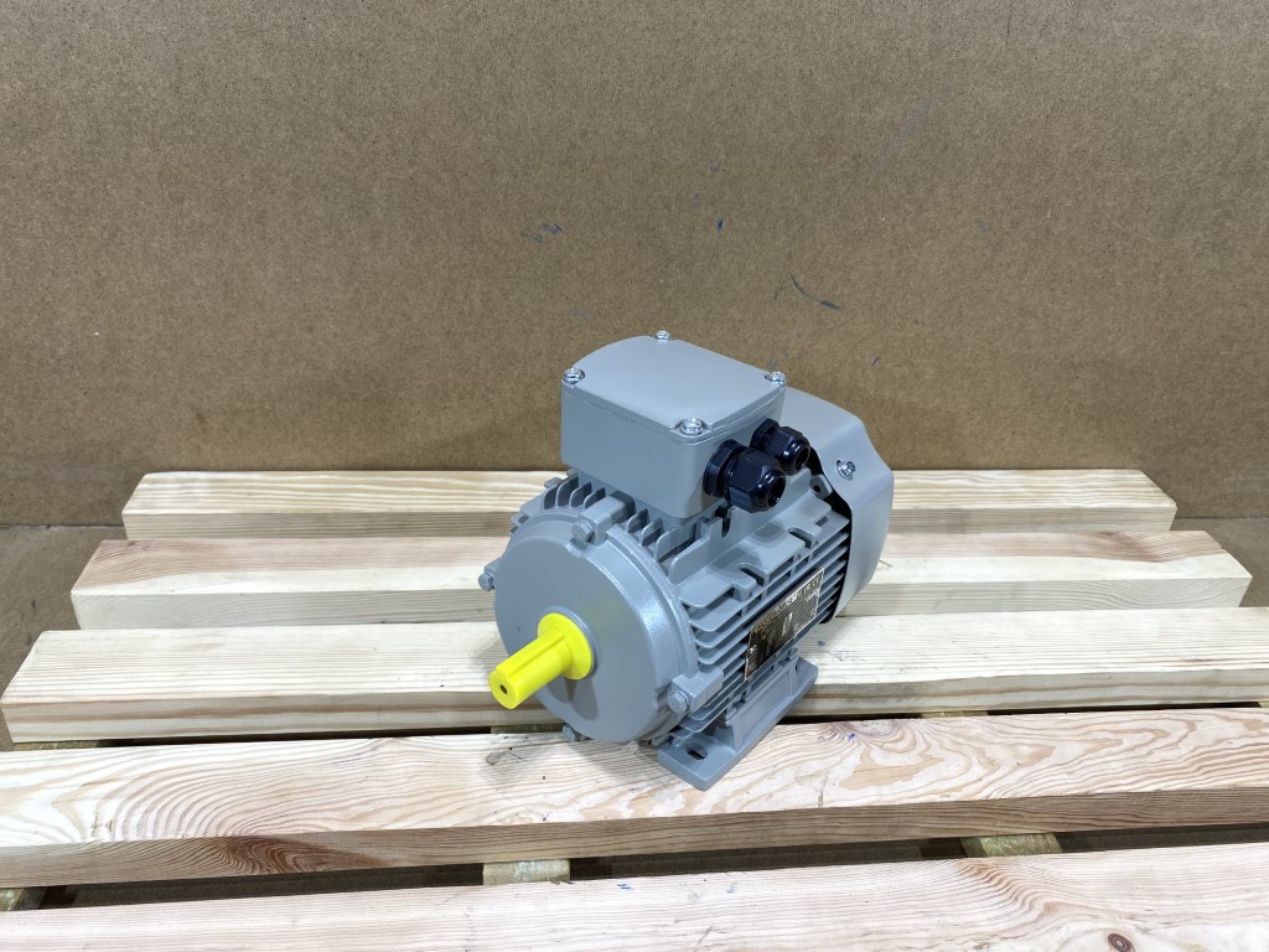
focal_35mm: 26
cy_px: 476
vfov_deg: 53.1
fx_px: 953
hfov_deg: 67.3
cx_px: 634
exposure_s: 1/132
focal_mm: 4.25
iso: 32
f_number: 1.8
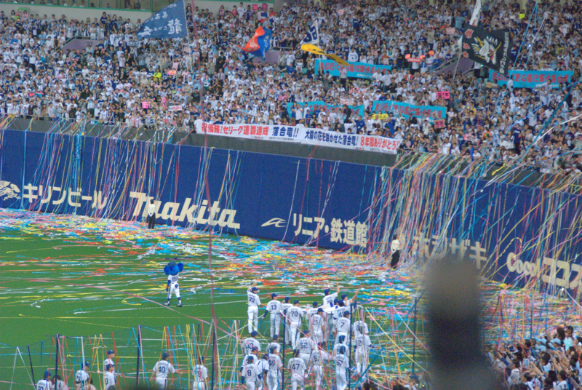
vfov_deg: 9.7
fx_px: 2307
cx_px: 291
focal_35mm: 142
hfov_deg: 14.4
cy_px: 195
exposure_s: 1/125
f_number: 6
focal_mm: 95
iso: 2500
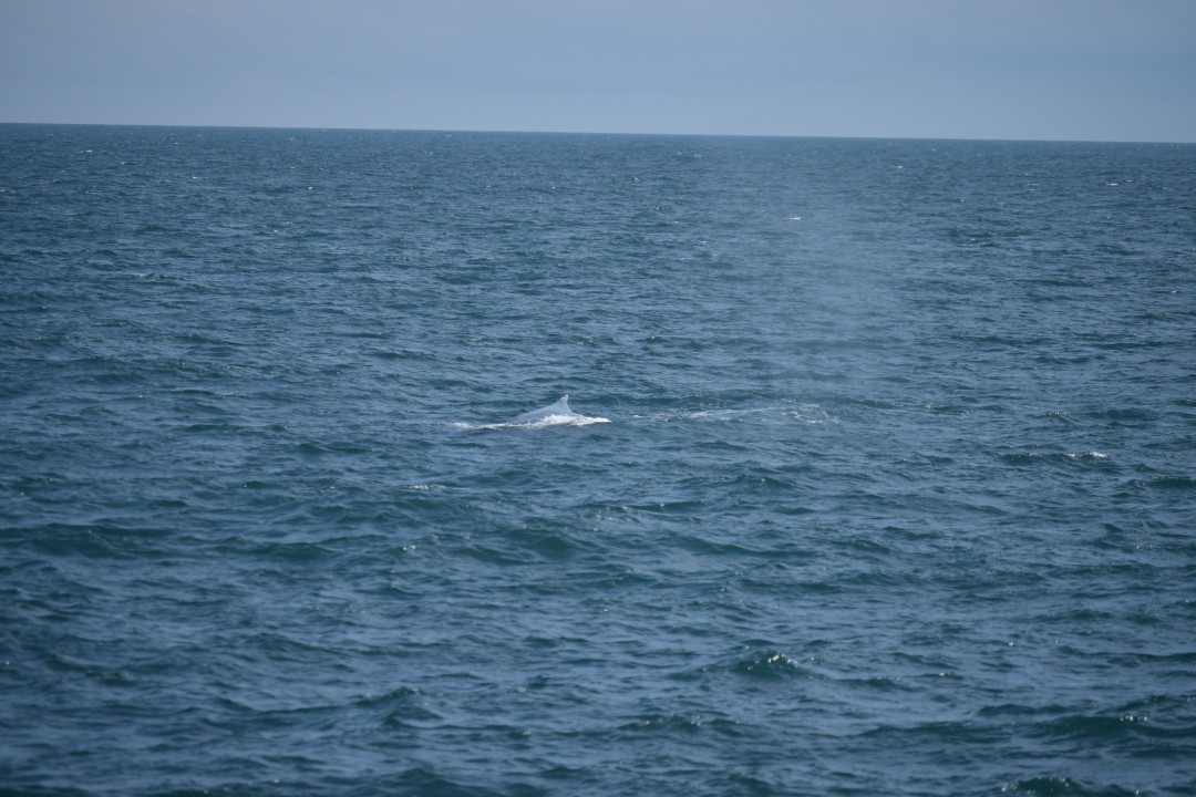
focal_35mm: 278
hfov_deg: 7.4
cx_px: 598
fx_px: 9218
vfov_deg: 5.0
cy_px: 398
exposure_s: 1/1600
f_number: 5.6
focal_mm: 185
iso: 200
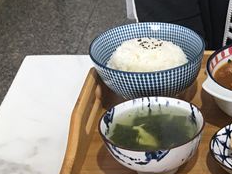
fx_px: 670
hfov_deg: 18.3
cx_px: 298
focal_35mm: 100
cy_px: 226
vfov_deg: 14.2
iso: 40
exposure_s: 1/30
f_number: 2.2
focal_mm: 4.15
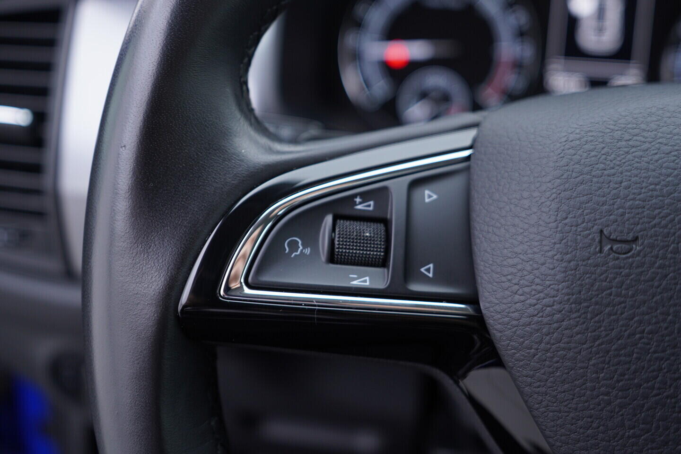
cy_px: 227
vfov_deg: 36.9
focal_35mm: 36
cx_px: 340
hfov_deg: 53.1
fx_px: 681
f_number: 2.8
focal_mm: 24
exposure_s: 1/40
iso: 160
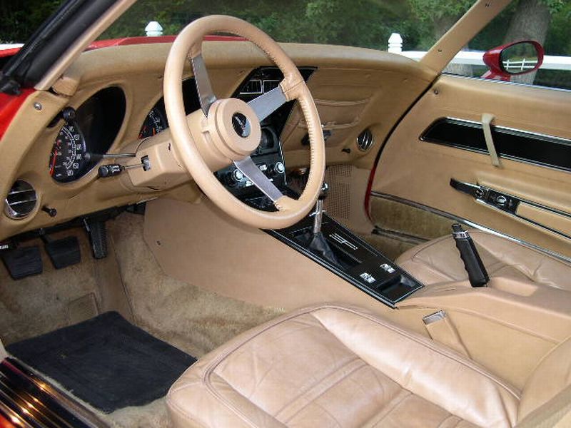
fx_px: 627
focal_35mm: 38
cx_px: 286
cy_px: 214
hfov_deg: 49.0
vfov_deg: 37.7
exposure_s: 1/30
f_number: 2.8
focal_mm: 8
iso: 100
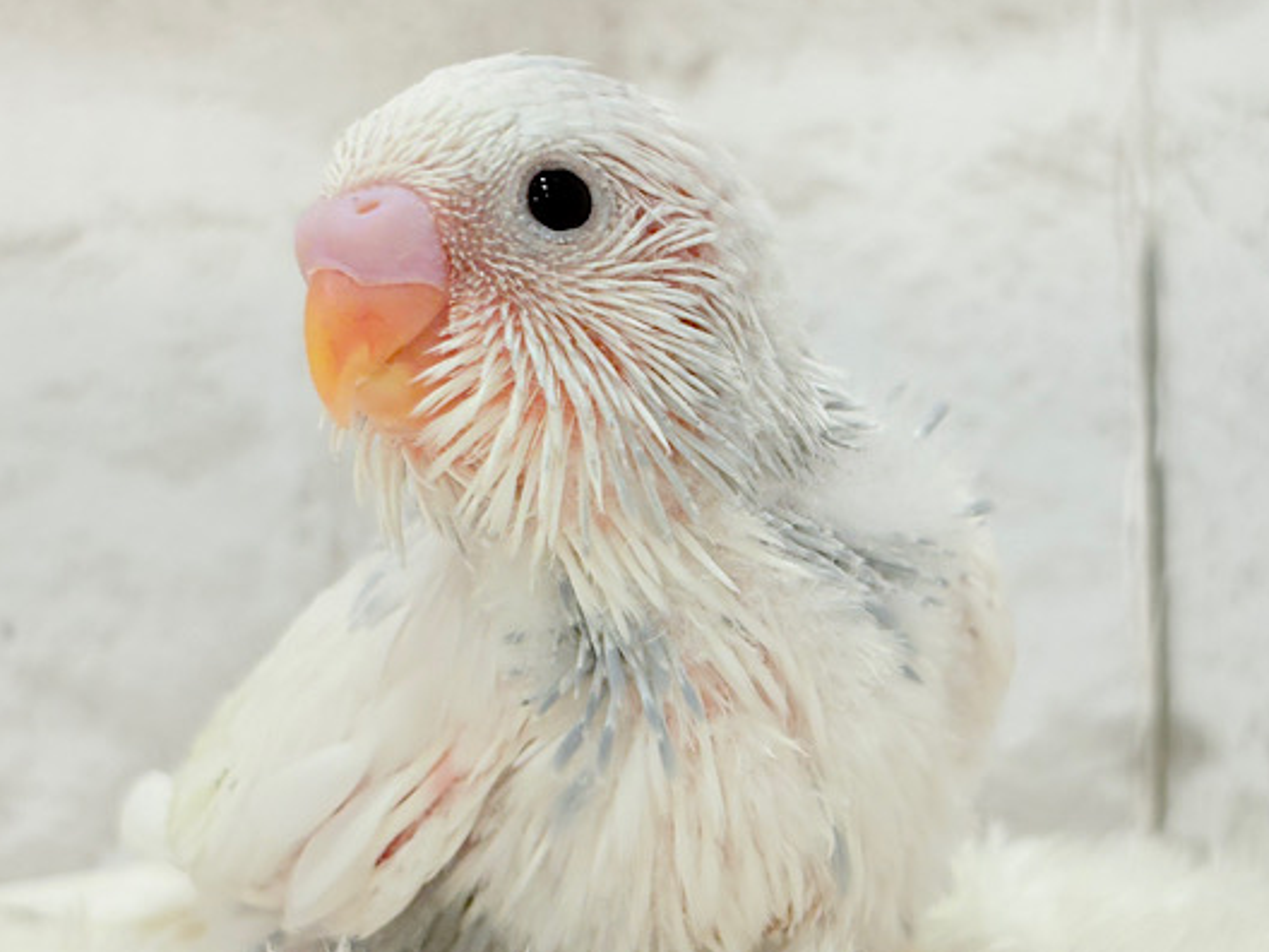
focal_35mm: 63
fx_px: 2310
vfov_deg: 23.3
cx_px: 586
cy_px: 546
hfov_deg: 30.7
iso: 64
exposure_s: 1/100
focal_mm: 5.96
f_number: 1.6
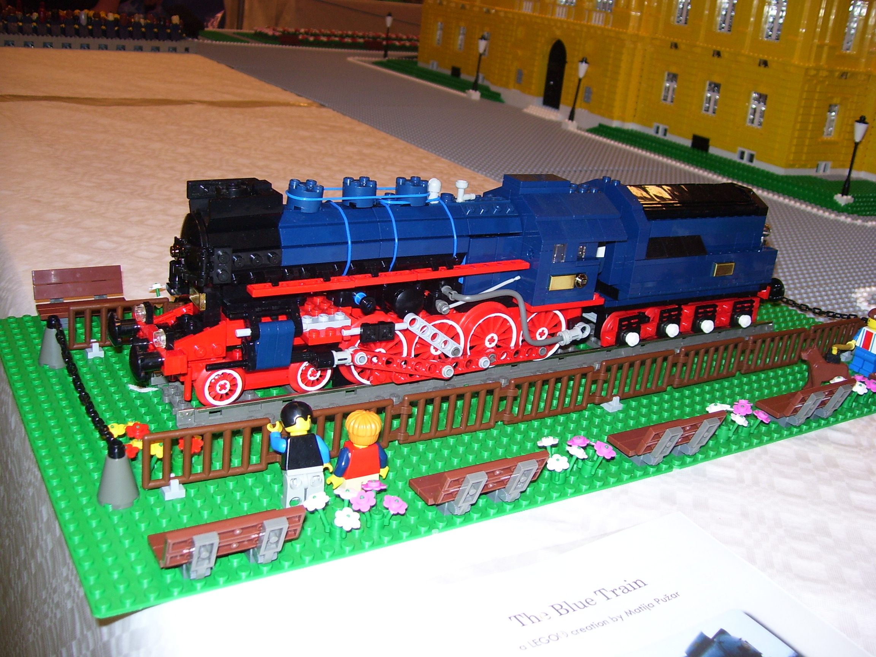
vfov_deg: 39.7
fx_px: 911
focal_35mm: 36
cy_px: 328
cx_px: 438
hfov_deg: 51.4
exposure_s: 1/60
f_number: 2.7
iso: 80
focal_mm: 6
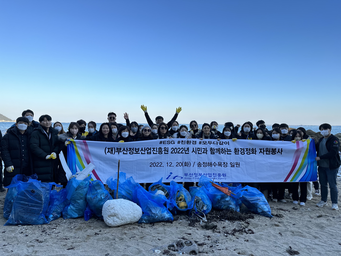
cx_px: 170
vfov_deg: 56.8
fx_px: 236
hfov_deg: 71.6
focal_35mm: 24
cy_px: 128
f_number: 1.78
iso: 80
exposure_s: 1/608
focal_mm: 6.86
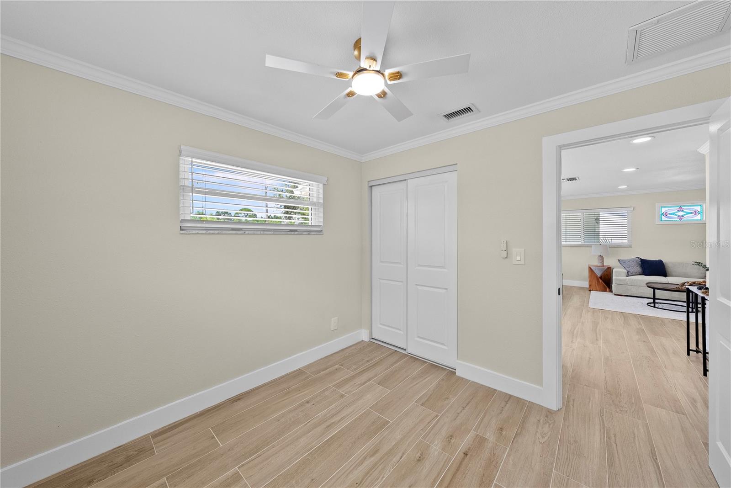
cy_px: 244
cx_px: 366
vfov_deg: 85.5
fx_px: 264
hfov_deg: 108.3
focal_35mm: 13
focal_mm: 13
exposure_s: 1/30
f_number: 8
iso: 640
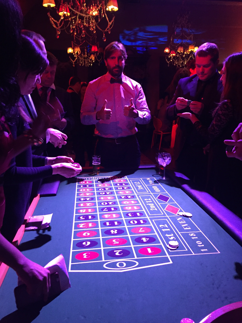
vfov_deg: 61.7
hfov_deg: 48.2
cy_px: 162
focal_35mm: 29
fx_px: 270
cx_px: 121
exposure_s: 1/20
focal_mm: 4.15
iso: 250
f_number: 2.2
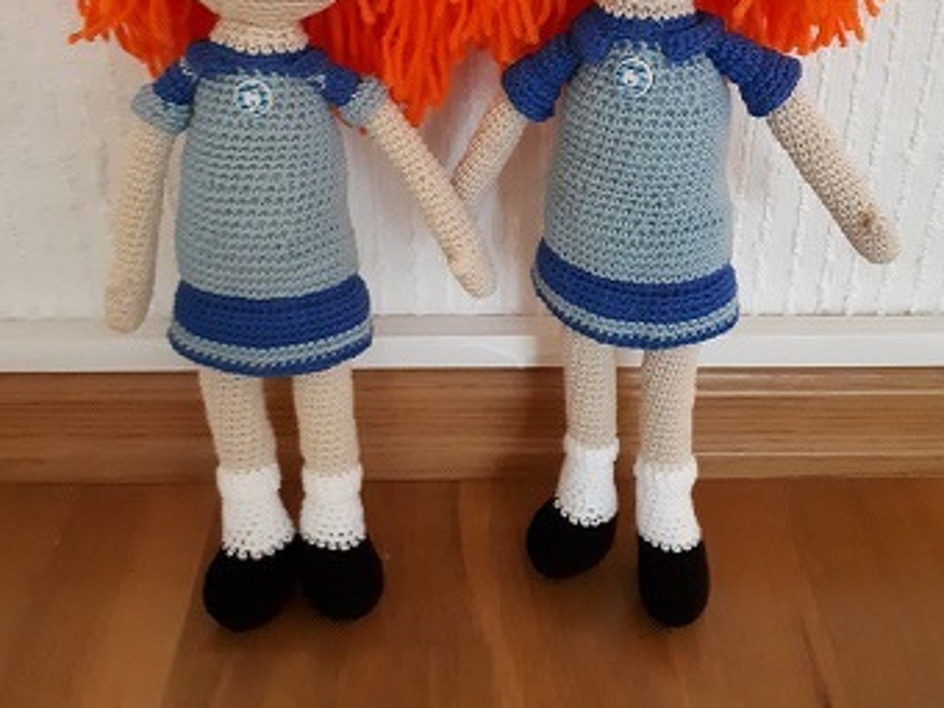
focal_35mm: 37
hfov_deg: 50.1
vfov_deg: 37.9
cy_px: 197
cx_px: 480
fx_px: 1009
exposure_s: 1/17
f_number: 1.9
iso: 1000
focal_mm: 3.6
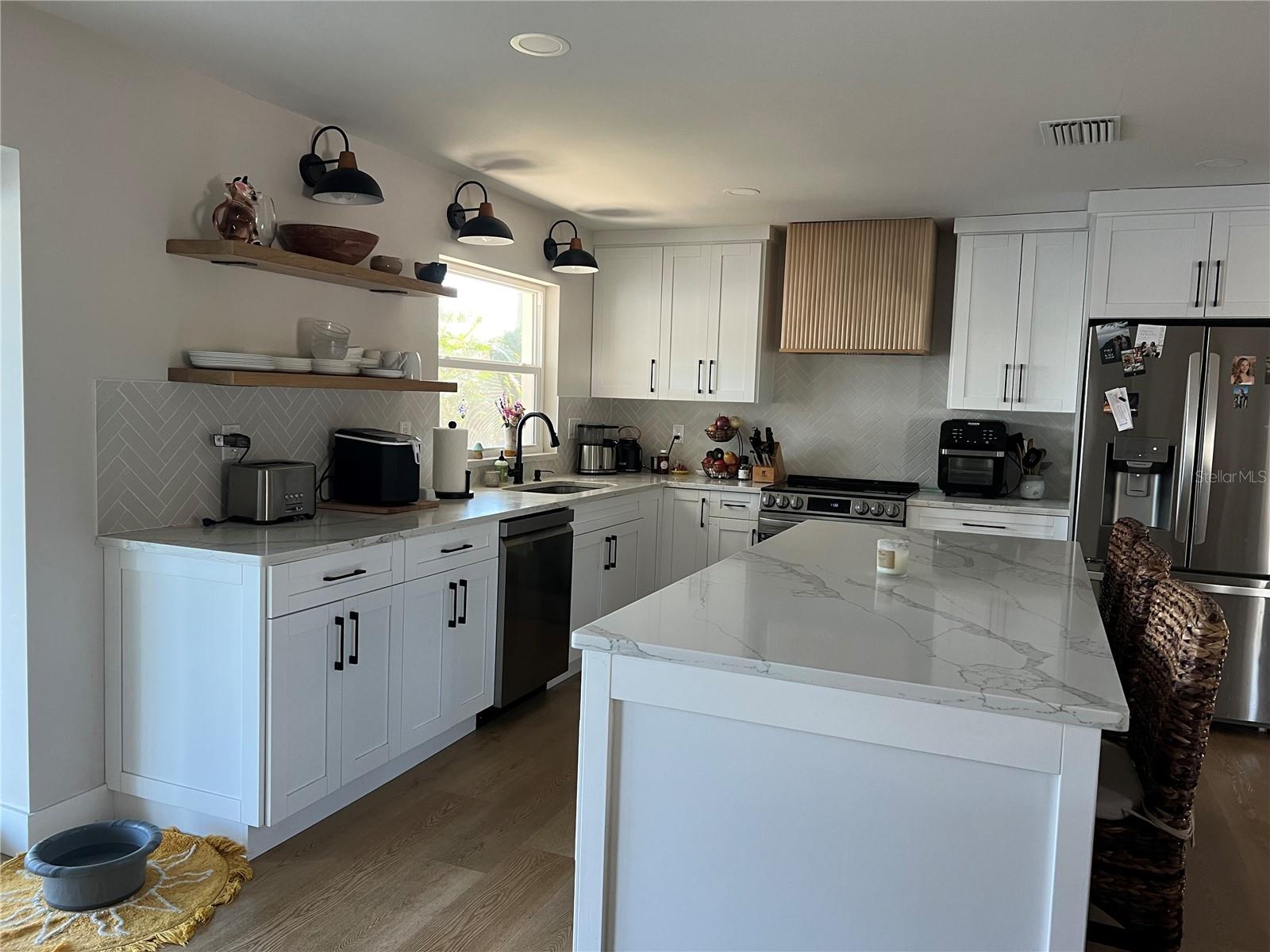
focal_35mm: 26
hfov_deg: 67.3
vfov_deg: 53.1
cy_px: 476
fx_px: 954
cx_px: 635
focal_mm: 5.7
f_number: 1.5
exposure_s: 1/60
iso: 125
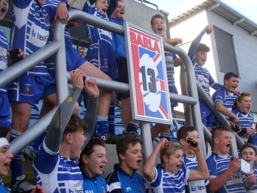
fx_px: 445
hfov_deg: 32.2
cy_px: 95
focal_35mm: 60
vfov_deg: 24.4
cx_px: 145
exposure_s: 1/296
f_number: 2.8
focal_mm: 7.8
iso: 50
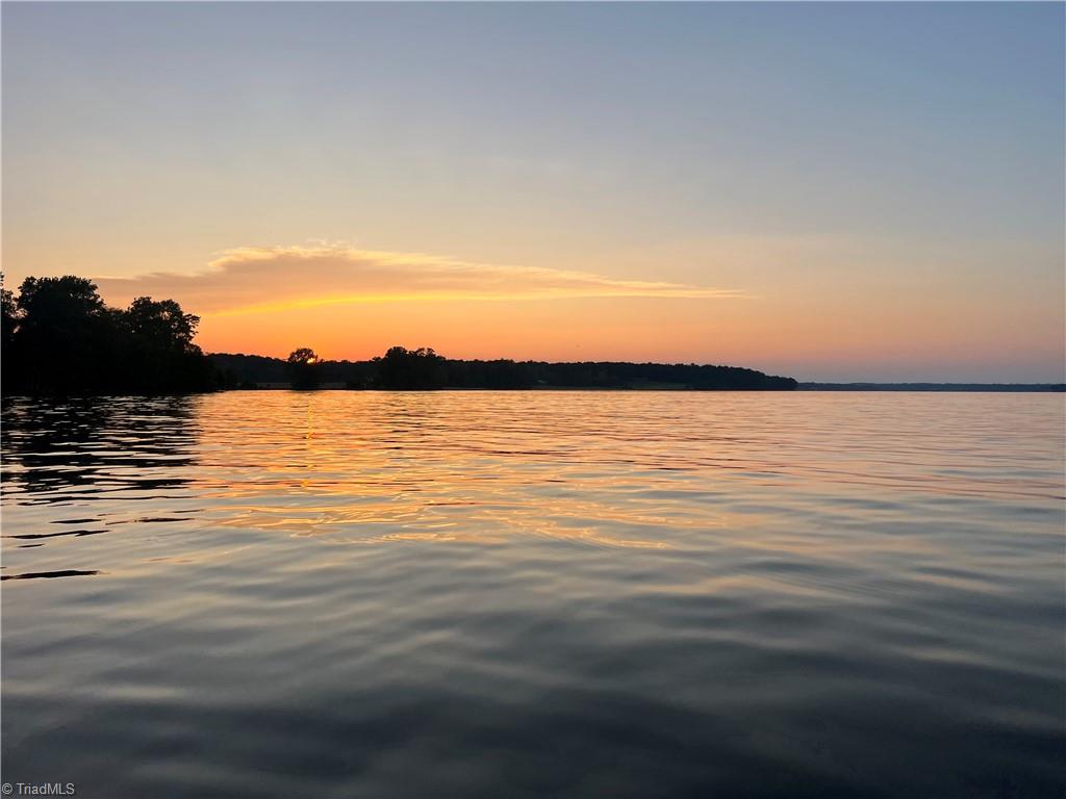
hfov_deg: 67.3
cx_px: 533
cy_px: 400
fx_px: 801
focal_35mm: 26
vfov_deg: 53.1
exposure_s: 1/1326
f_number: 1.5
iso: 50
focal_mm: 5.7
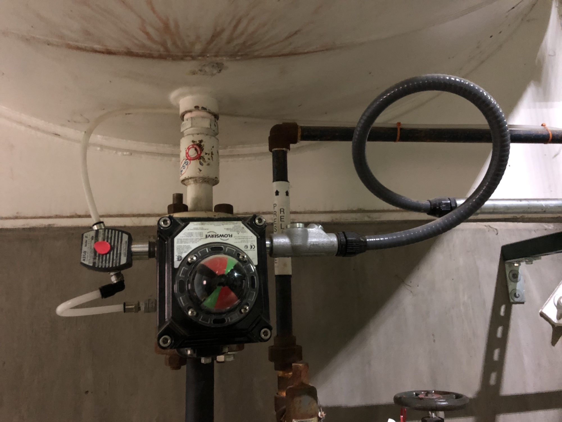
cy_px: 211
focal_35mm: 28
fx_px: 455
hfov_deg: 63.4
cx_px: 281
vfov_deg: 49.7
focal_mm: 3.99
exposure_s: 1/4
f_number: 1.8
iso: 125
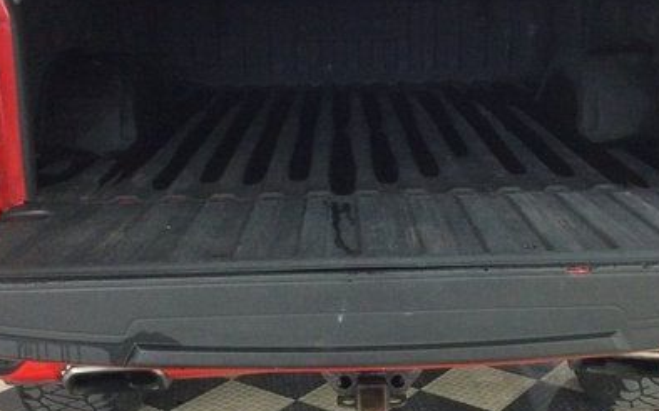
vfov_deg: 23.5
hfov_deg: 36.9
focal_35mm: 55
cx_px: 360
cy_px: 165
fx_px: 988
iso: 200
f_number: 2.4
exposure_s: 1/24
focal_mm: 3.3
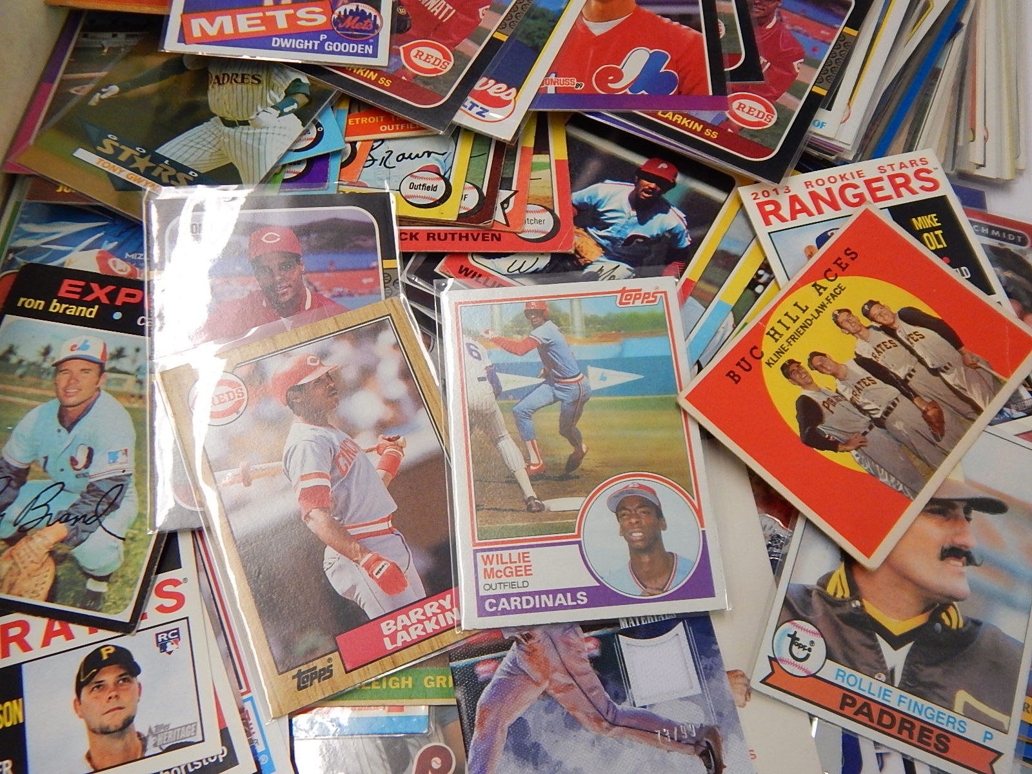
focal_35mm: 31
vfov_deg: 45.4
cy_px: 387
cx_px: 516
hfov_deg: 58.4
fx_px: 924
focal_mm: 5.6
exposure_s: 1/80
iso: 400
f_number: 3.2
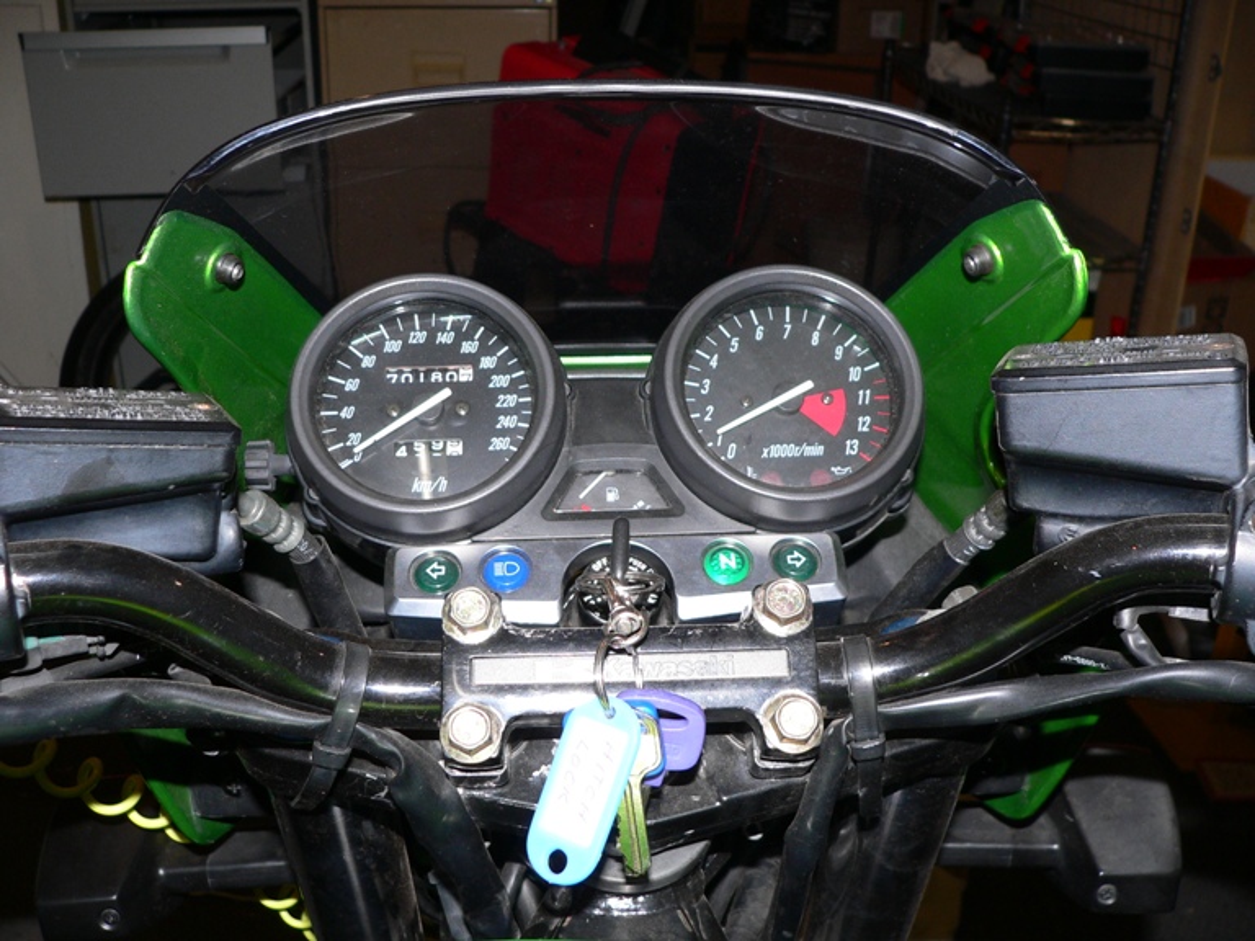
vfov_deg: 39.7
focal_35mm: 36
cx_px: 628
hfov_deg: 51.4
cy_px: 470
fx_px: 1305
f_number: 2.8
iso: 100
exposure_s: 1/60
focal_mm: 6
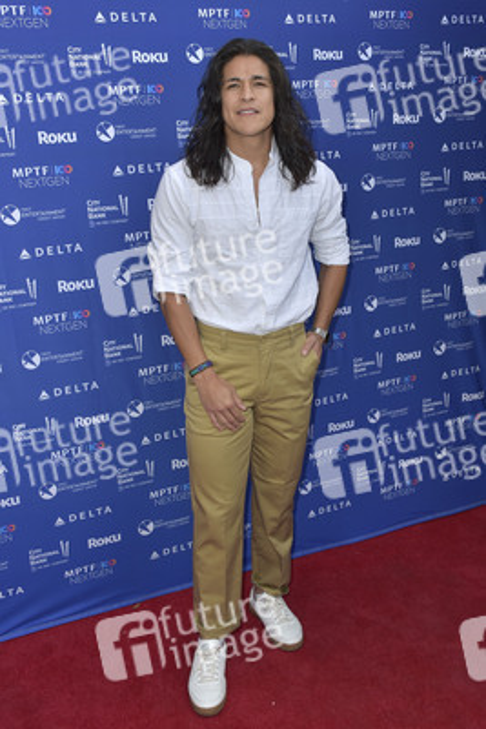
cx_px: 243
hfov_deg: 38.9
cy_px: 364
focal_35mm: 34
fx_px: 688
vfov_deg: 55.8
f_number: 7.1
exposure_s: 1/250
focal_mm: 34
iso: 320
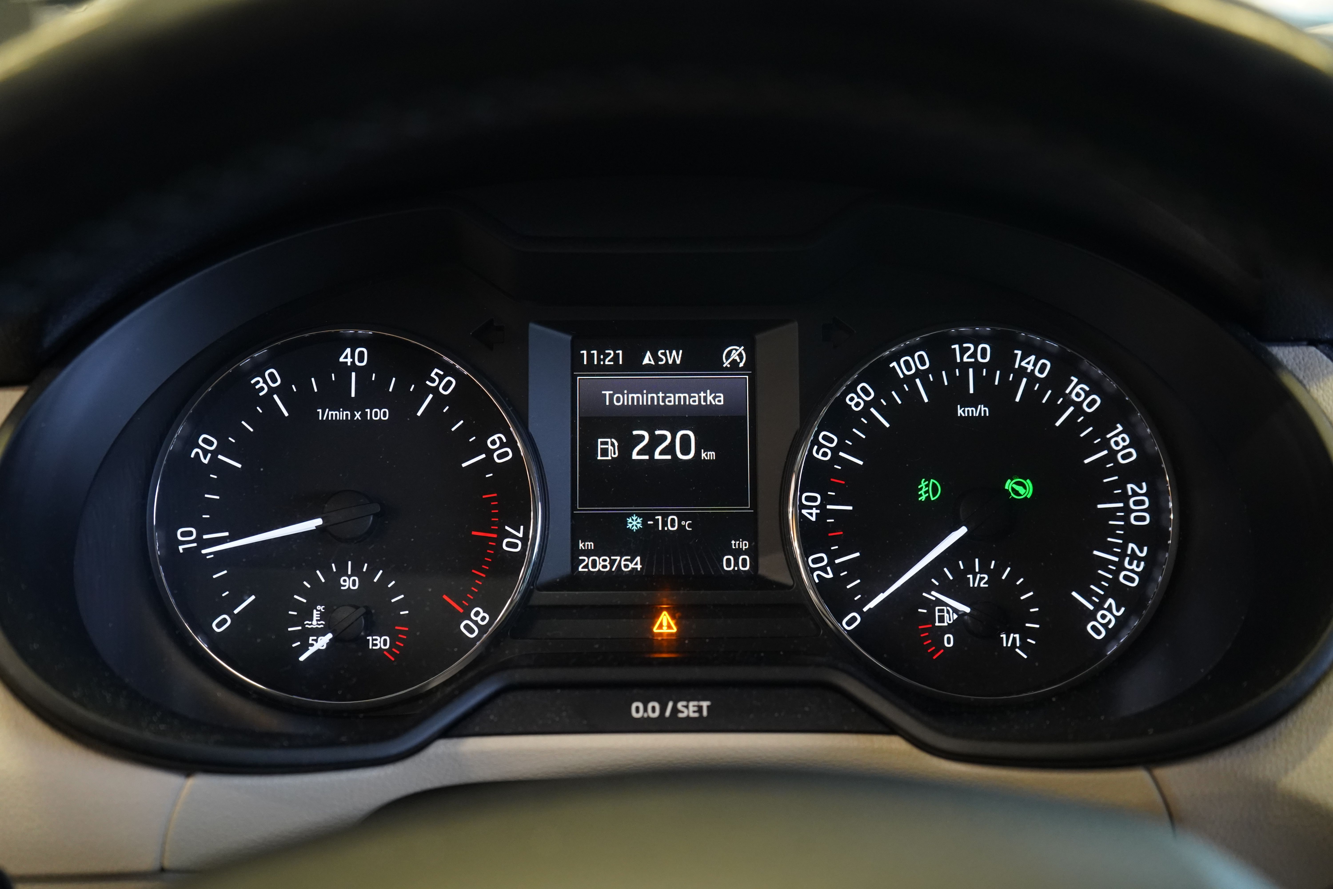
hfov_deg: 48.5
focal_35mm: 40
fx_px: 1481
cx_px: 666
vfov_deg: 33.4
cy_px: 444
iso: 4000
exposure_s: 1/25
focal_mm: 40
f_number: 5.6
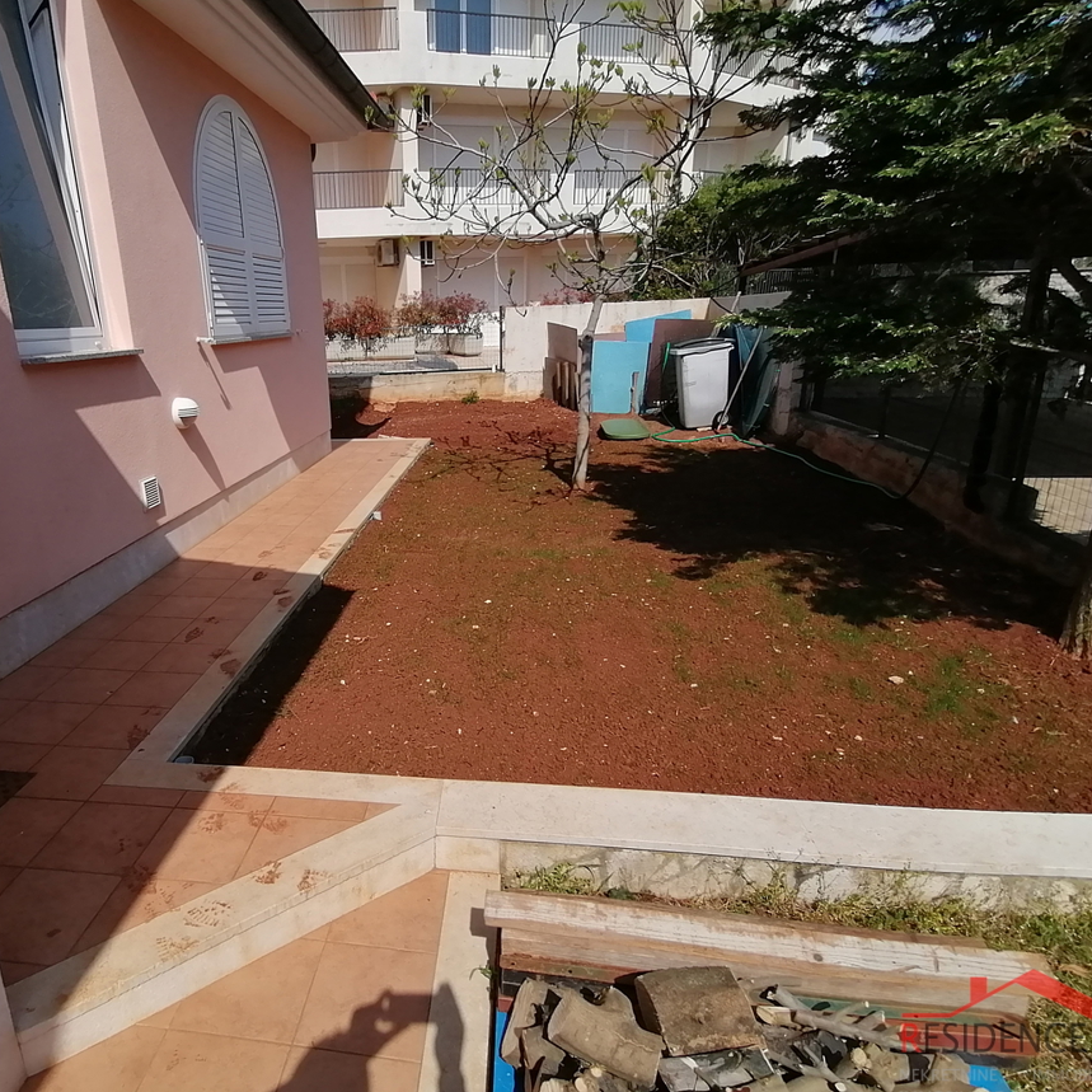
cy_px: 562
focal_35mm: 21
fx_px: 749
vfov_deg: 72.1
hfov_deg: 70.8
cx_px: 398
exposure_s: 1/2165
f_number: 2.4
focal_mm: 2.7
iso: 50
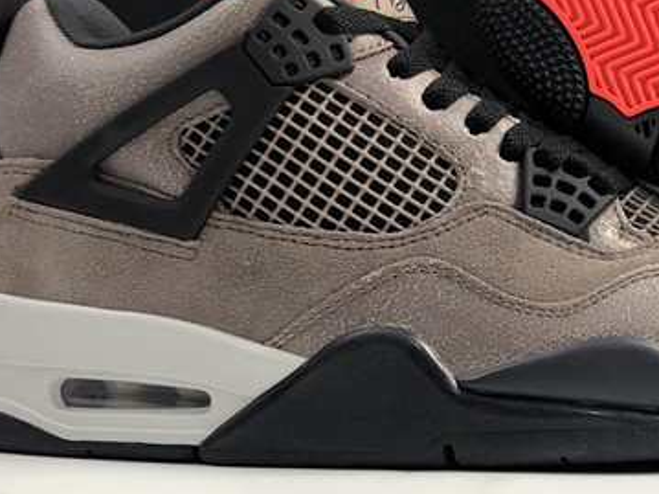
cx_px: 653
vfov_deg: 18.9
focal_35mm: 78
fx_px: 1484
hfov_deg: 24.0
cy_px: 261
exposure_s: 1/33
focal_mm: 4
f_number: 1.8
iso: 20
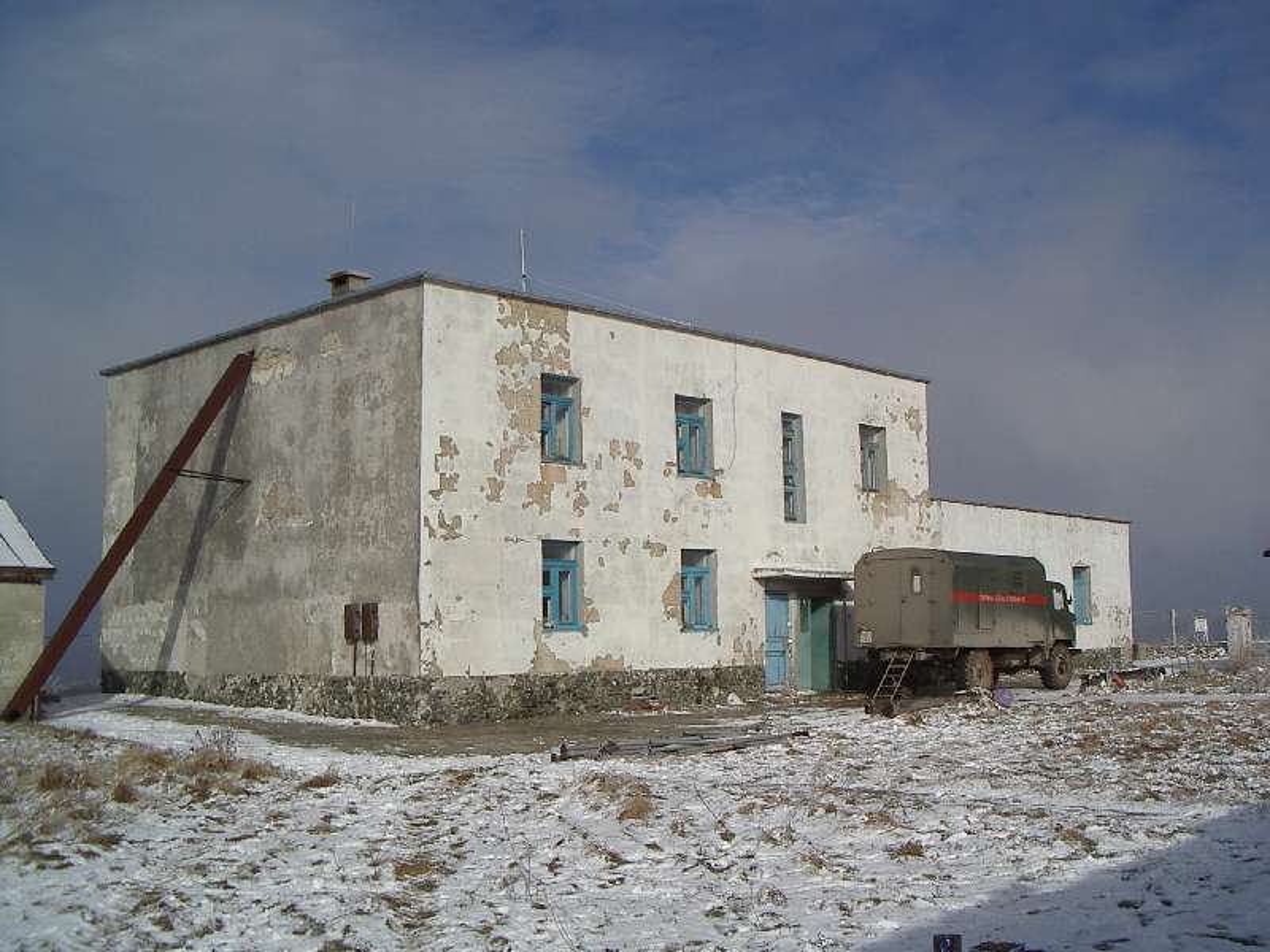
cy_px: 476
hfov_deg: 49.0
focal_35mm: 38
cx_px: 635
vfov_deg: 37.7
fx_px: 1394
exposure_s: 1/1000
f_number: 4.8
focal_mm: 5.8
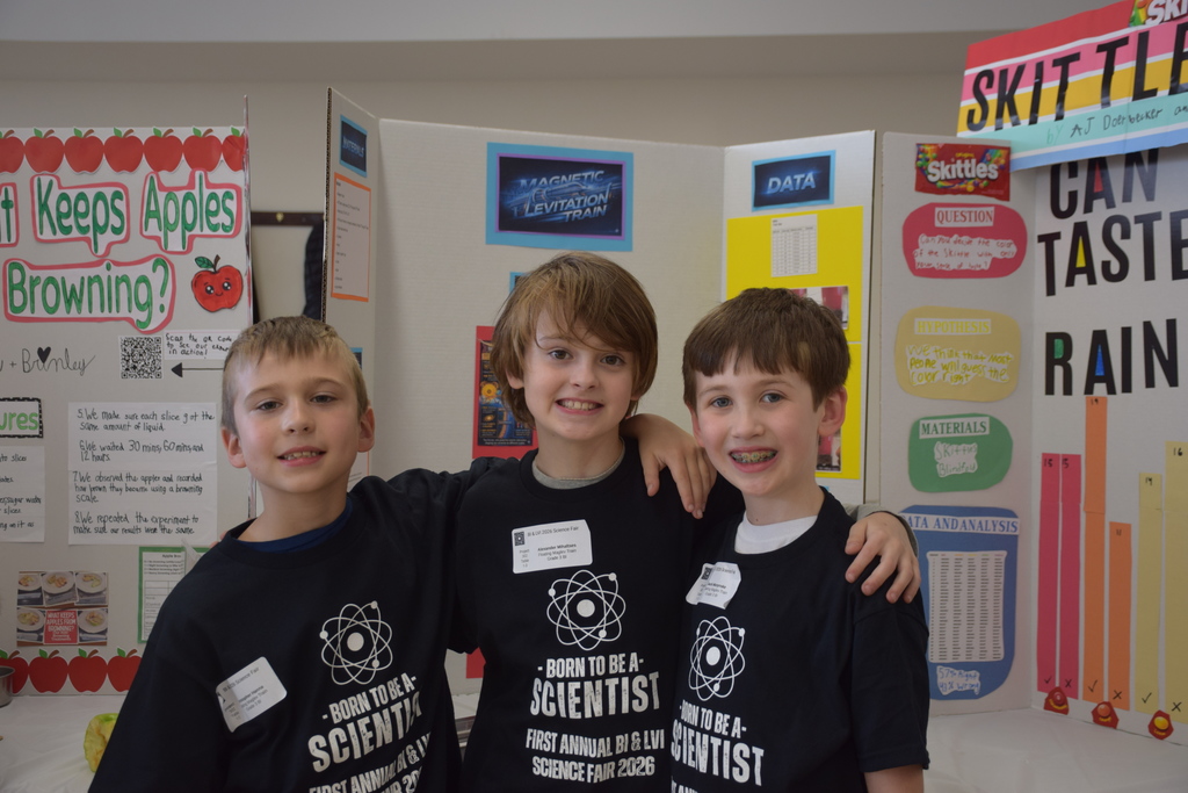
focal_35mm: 48
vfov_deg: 28.1
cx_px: 594
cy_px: 396
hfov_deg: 41.1
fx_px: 1584
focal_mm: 32
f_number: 4
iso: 400
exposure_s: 1/60
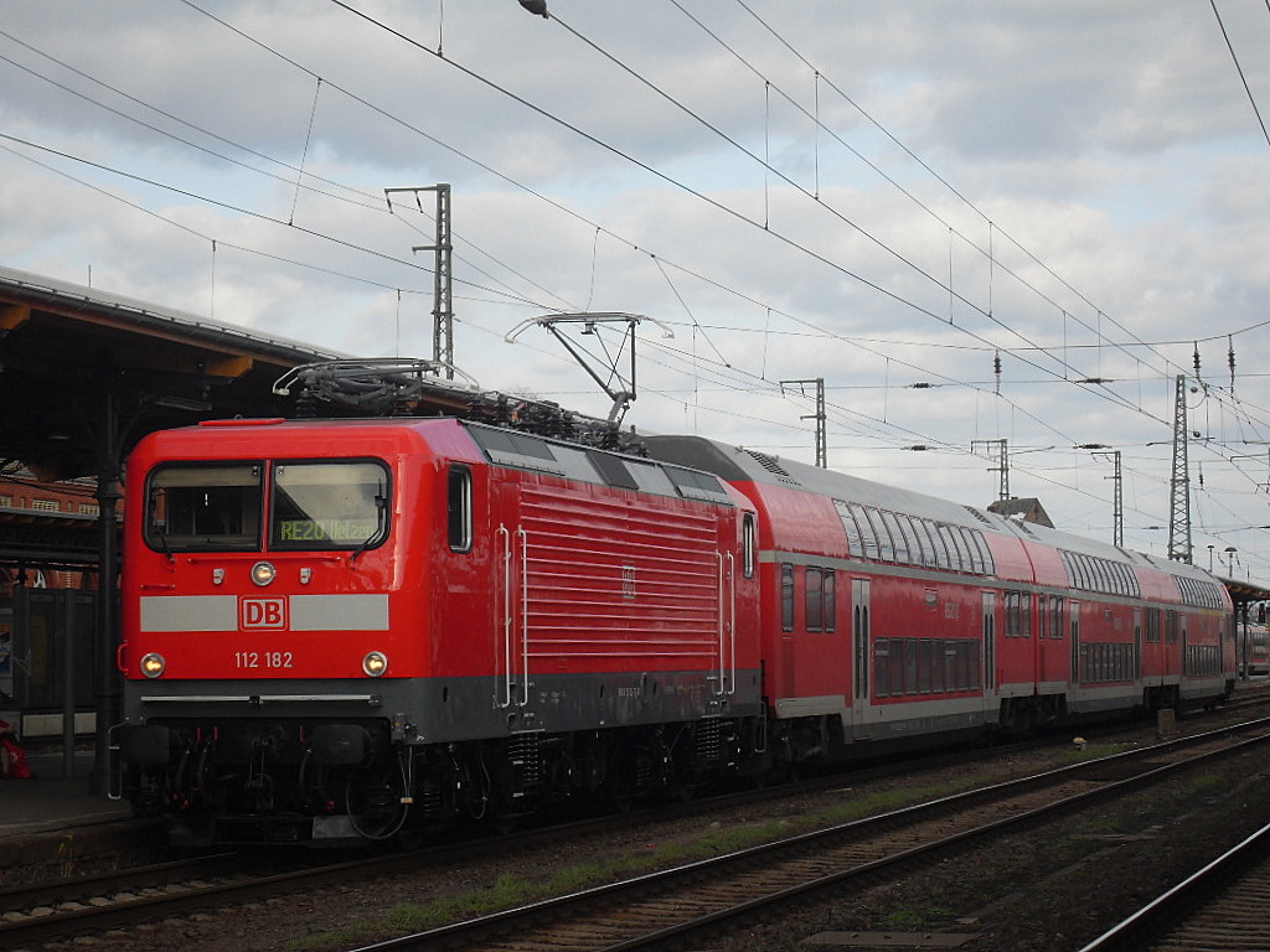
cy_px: 476
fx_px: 3742
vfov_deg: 14.5
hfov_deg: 19.3
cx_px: 635
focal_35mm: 102
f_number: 5.2
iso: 80
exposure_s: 1/250
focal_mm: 18.1
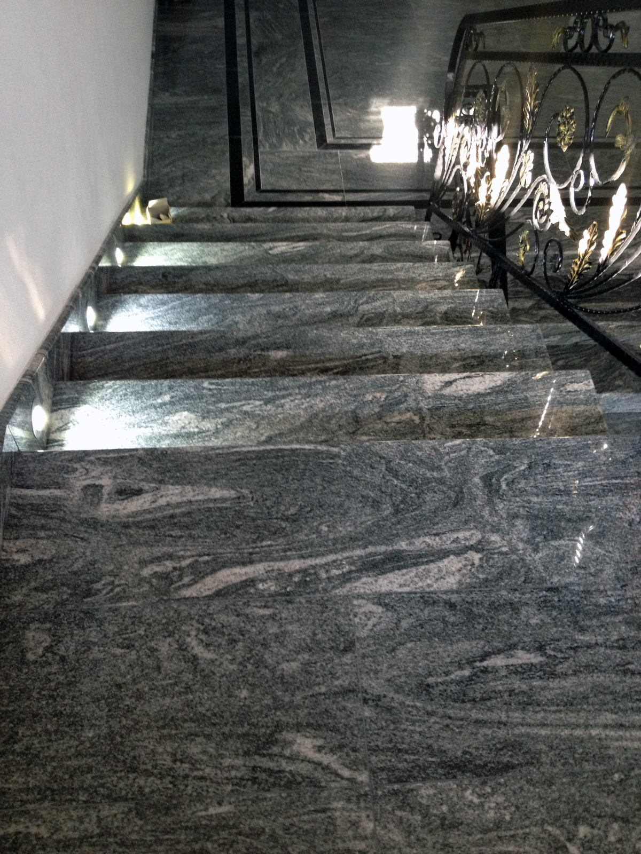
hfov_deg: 40.7
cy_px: 427
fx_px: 864
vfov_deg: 52.6
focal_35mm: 35
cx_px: 320
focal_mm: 4.28
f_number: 2.4
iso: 160
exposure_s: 1/20
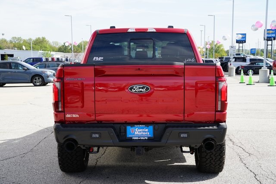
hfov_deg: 35.6
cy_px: 92
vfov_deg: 24.2
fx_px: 429
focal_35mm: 56
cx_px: 138
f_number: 10
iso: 100
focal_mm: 56
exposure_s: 1/80
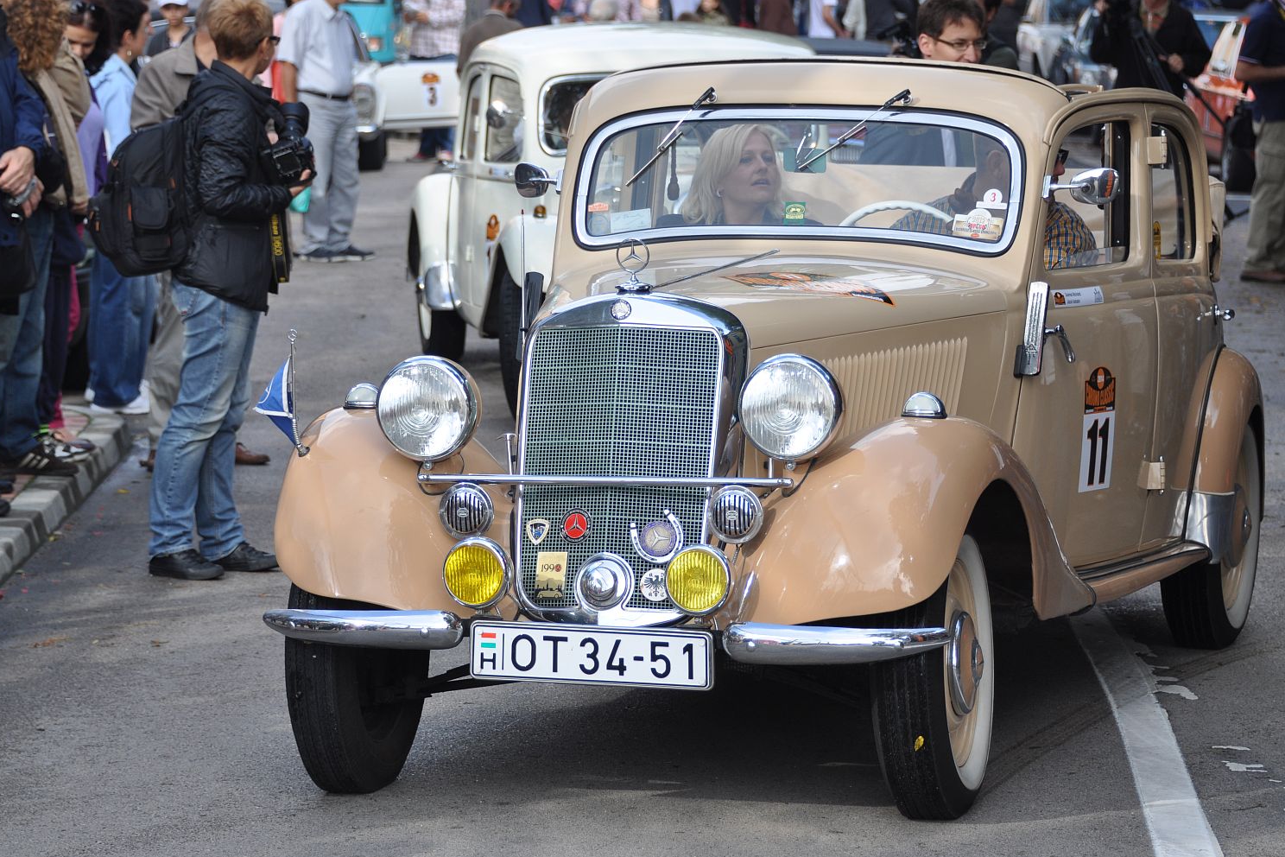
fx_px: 5282
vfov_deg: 9.3
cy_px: 429
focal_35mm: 148
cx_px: 641
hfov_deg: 13.9
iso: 200
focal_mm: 98
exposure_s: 1/320
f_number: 8
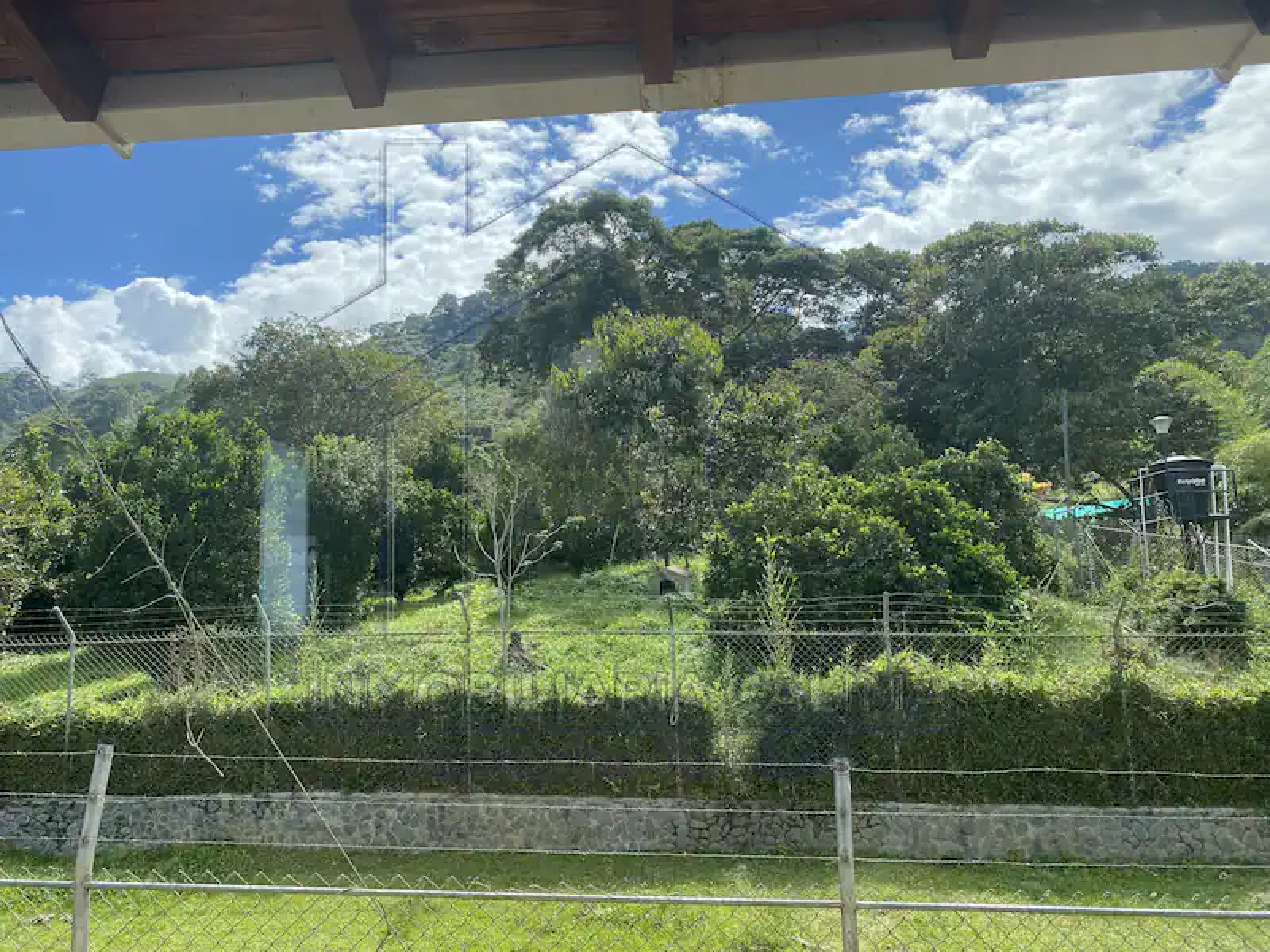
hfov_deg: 67.3
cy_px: 476
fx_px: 954
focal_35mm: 26
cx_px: 635
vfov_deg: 53.1
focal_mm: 4.25
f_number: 1.8
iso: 32
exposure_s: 1/1927
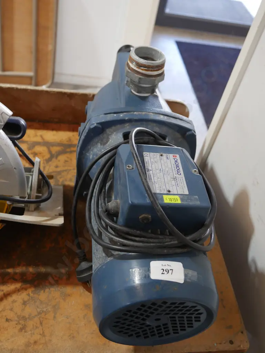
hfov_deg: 39.7
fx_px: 367
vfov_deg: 51.3
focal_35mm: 36
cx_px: 132
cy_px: 176
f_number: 4
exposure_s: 1/60
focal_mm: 18
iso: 800
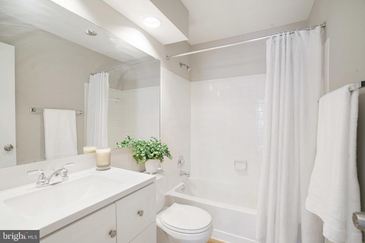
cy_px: 122
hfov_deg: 96.7
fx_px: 162
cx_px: 182
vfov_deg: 73.7
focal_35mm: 16
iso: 1250
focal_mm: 16
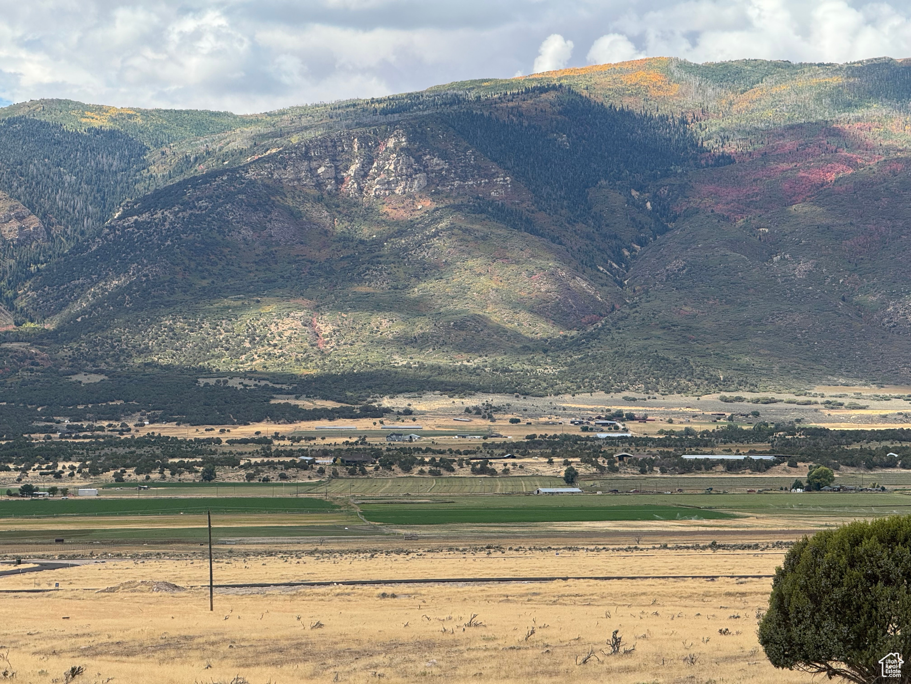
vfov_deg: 12.3
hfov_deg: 16.4
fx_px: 3158
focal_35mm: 120
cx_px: 456
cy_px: 342
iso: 50
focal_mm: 15.66
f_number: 2.8
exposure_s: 1/1114
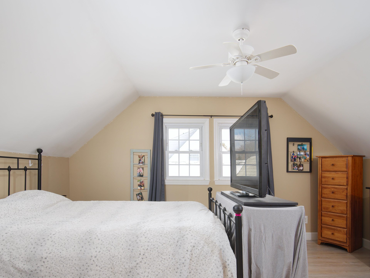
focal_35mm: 23
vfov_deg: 58.0
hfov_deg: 73.8
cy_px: 178
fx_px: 246
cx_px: 200
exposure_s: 1/1.67
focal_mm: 15
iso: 320
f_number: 7.1
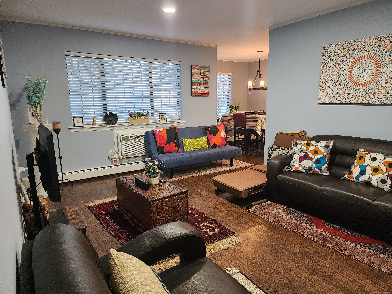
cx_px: 196
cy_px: 147
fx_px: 260
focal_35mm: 23
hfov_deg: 73.9
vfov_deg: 58.9
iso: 640
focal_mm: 6.4
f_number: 1.8
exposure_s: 1/120
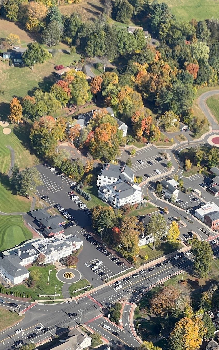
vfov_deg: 17.0
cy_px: 177
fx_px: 1175
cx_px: 260
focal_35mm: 123
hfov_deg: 10.5
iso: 32
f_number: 2.8
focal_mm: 9
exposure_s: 1/273
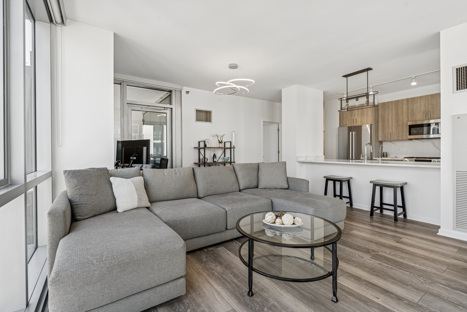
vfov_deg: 73.7
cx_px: 234
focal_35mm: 16
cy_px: 156
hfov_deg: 96.7
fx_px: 208
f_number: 9
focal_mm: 16
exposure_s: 1/40
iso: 320
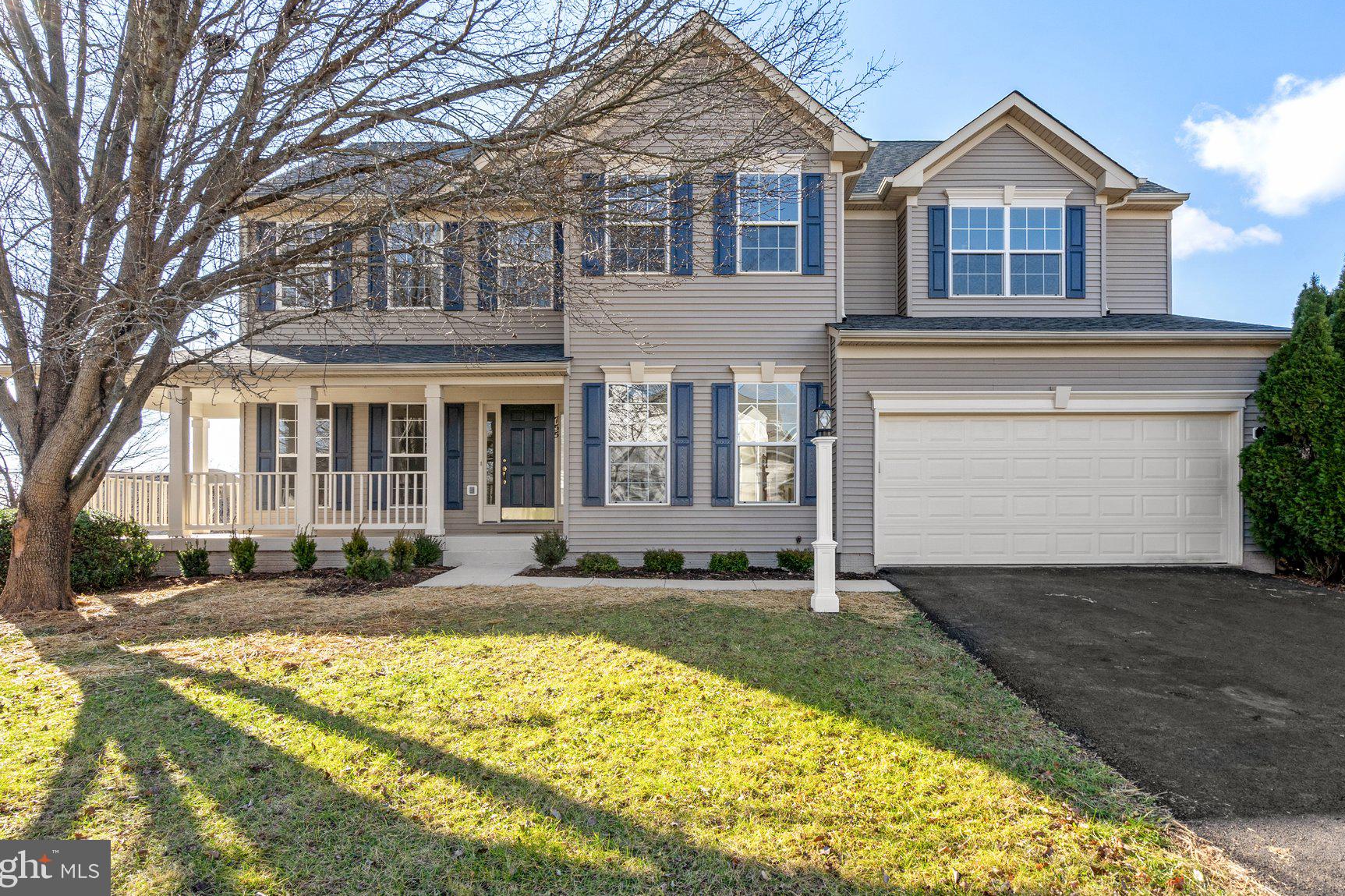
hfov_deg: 86.7
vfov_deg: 64.0
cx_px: 736
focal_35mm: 19
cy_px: 365
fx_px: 710
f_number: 14
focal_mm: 16
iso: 250
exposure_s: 1/125
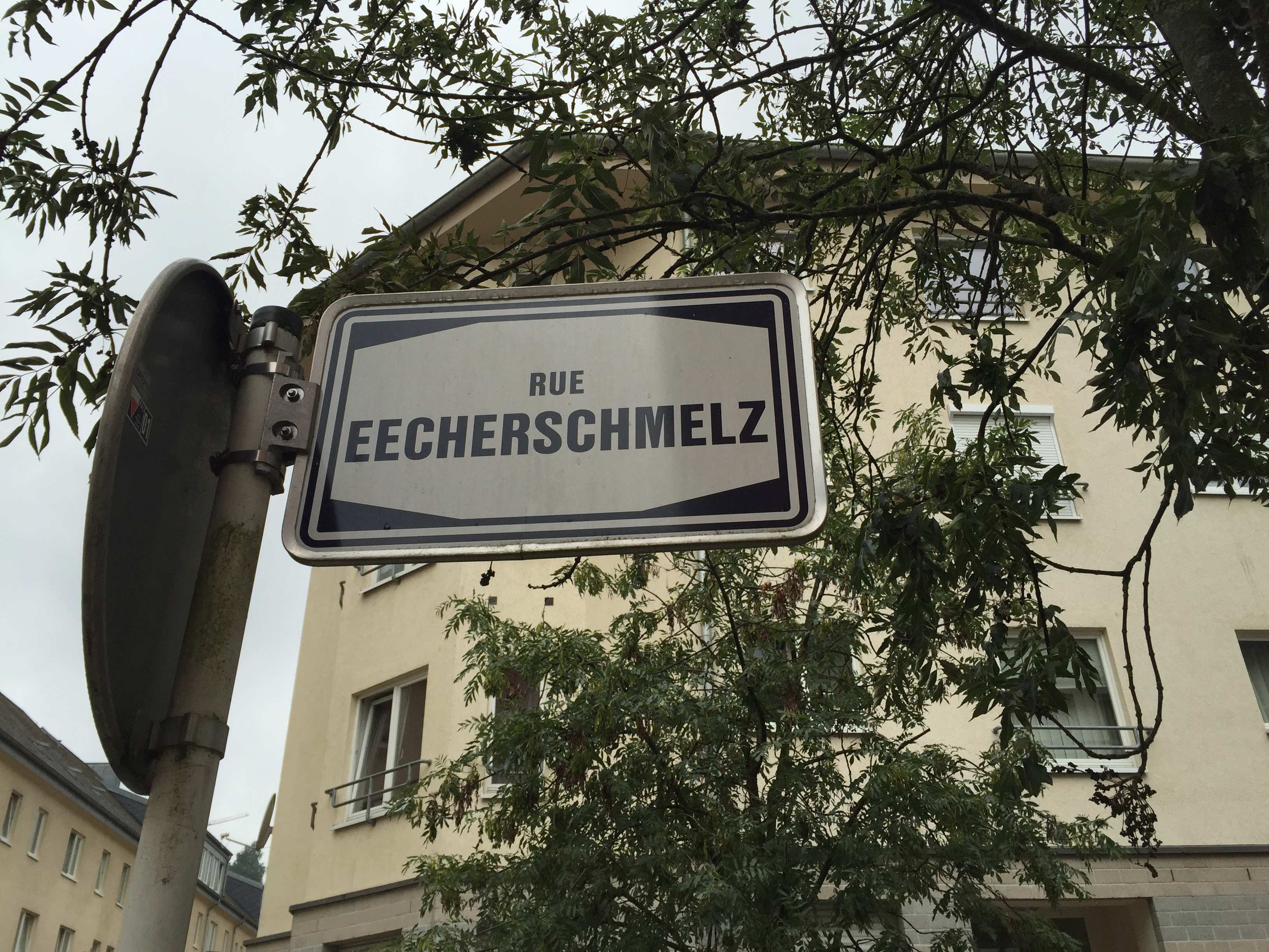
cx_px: 634
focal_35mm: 29
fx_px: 1063
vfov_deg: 48.2
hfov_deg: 61.7
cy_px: 476
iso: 32
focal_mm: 4.15
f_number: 2.2
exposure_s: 1/557
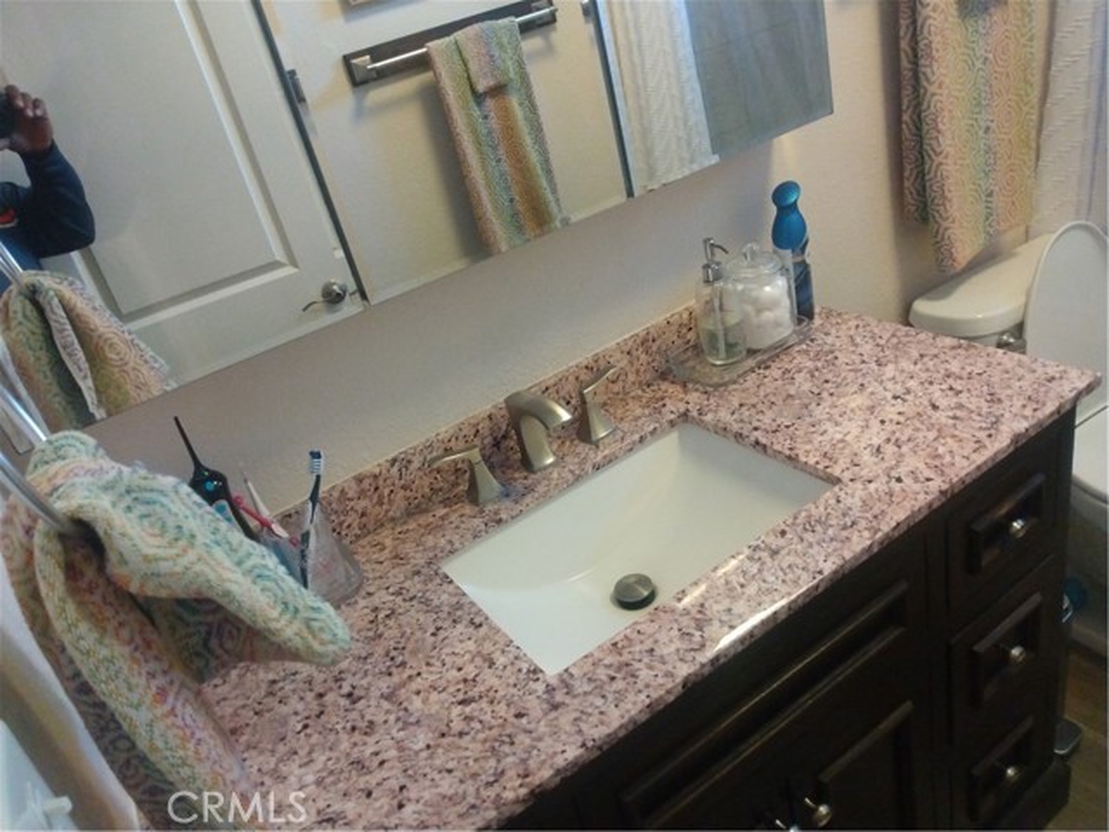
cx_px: 554
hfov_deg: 81.7
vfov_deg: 66.0
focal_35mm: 20
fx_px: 641
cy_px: 416
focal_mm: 3.54
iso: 784
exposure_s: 1/30
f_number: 2
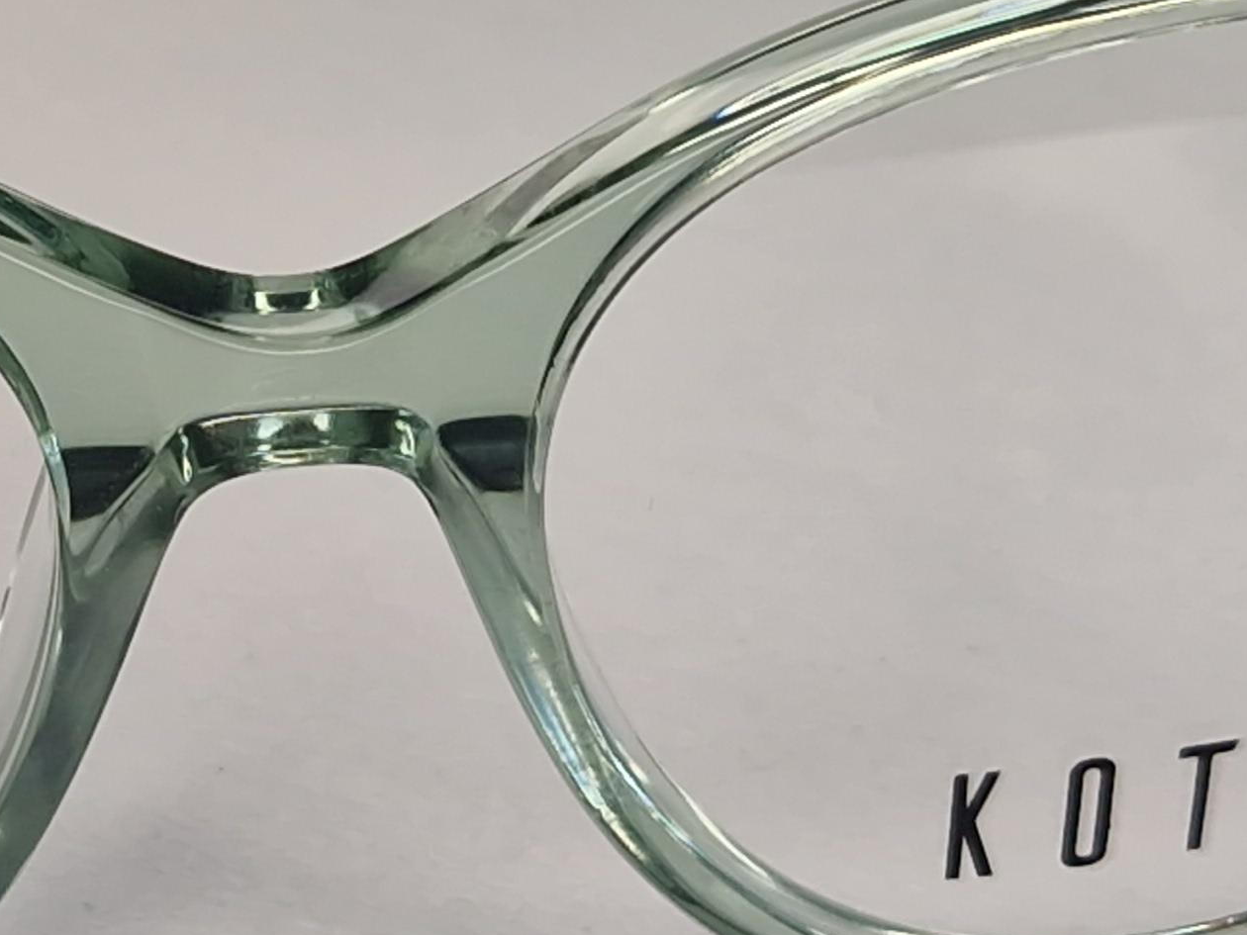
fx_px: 2630
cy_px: 421
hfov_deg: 26.1
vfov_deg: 20.2
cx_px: 228
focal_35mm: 73
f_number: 1.8
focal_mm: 5.4
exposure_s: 1/214
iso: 50
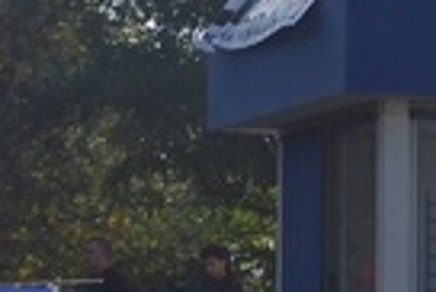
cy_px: -80
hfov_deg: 3.5
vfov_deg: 2.4
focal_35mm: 581
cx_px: 460
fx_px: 7038
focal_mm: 55
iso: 160
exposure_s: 1/1000
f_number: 5.6
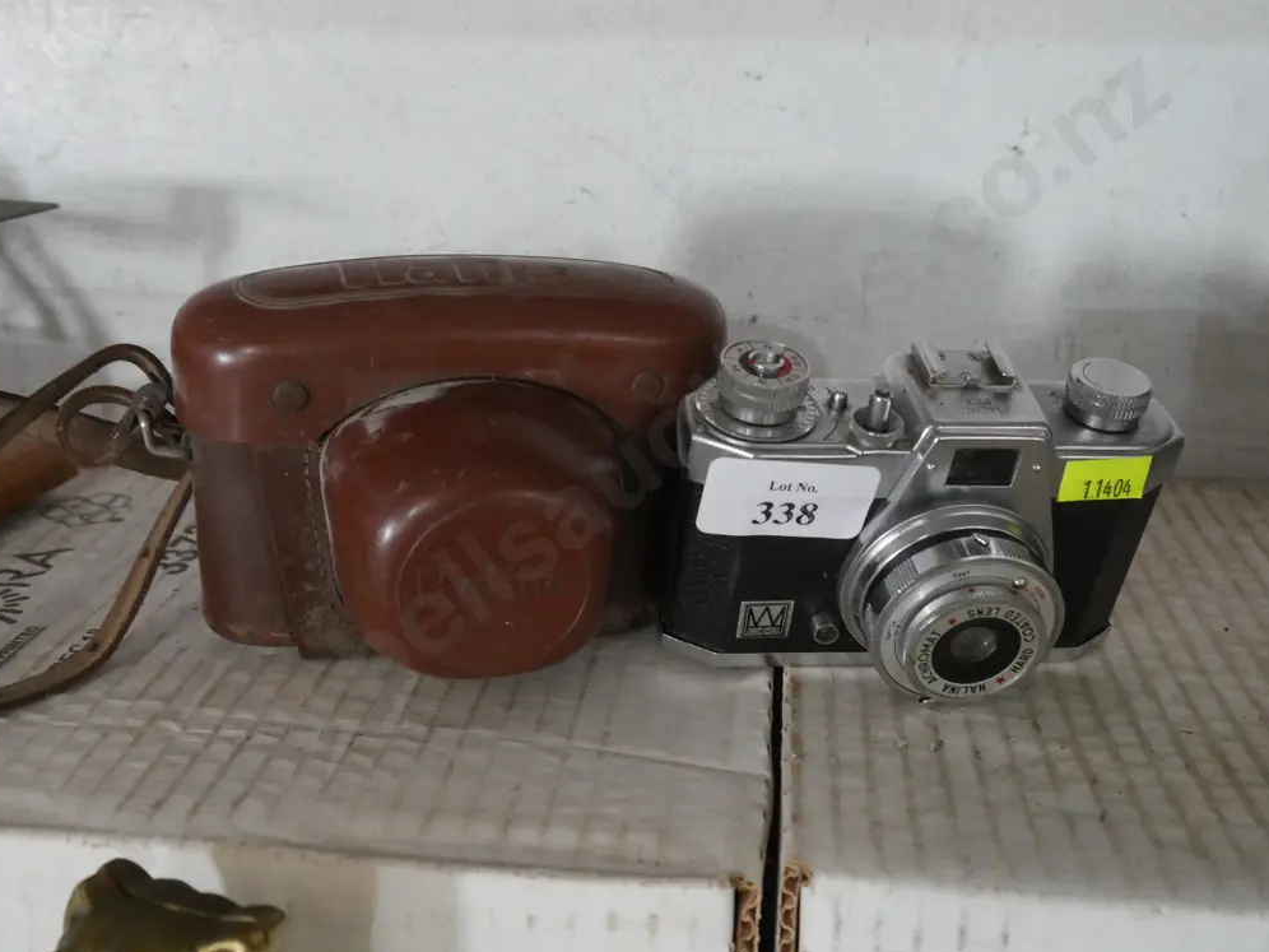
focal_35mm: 37
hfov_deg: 50.1
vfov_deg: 38.7
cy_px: 469
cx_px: 634
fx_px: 1356
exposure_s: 1/50
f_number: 5.6
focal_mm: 18
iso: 3200
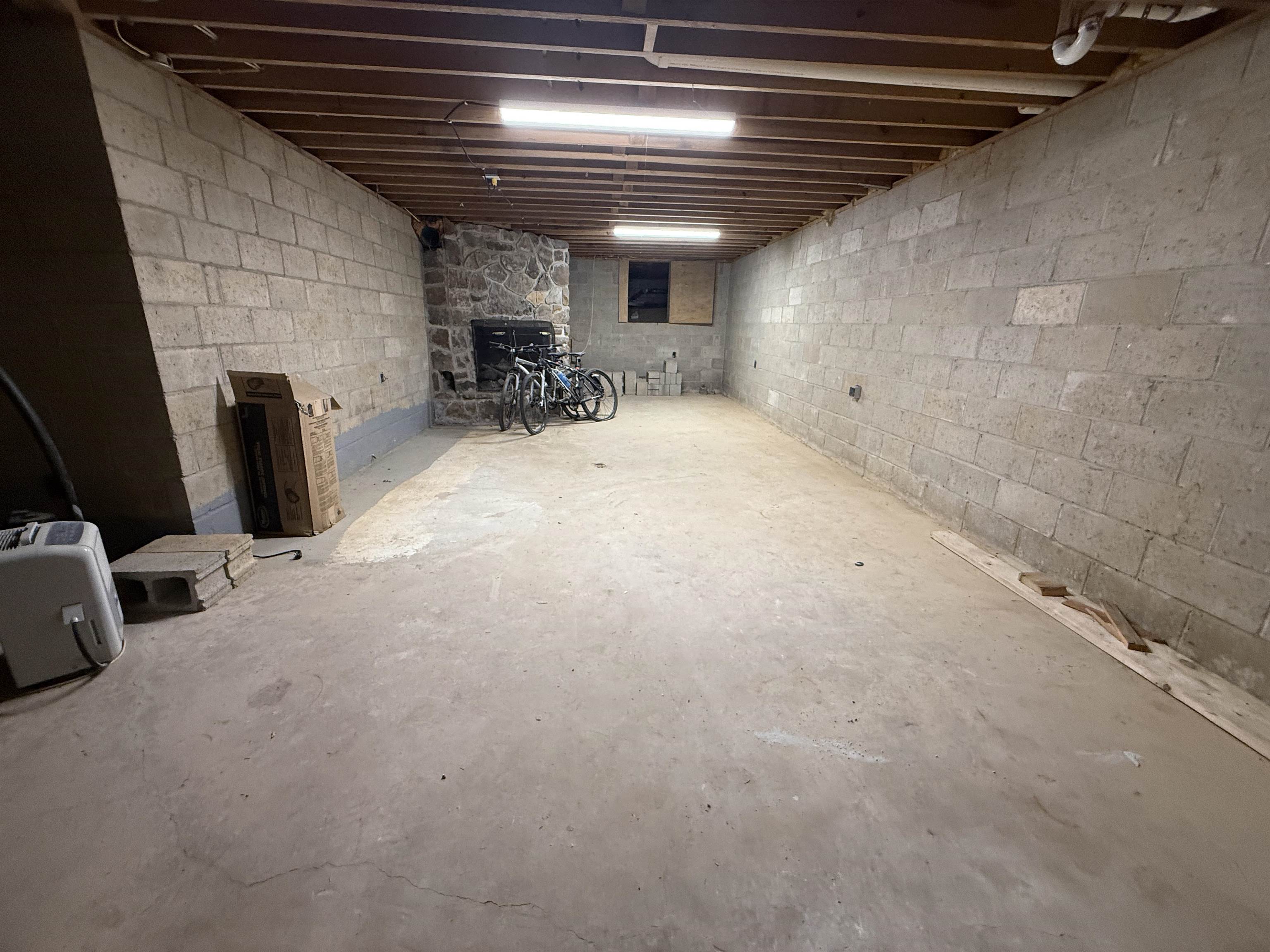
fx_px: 514
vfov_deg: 85.7
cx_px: 635
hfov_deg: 102.1
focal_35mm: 14
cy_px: 476
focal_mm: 2.22
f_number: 2.2
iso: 250
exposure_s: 1/60
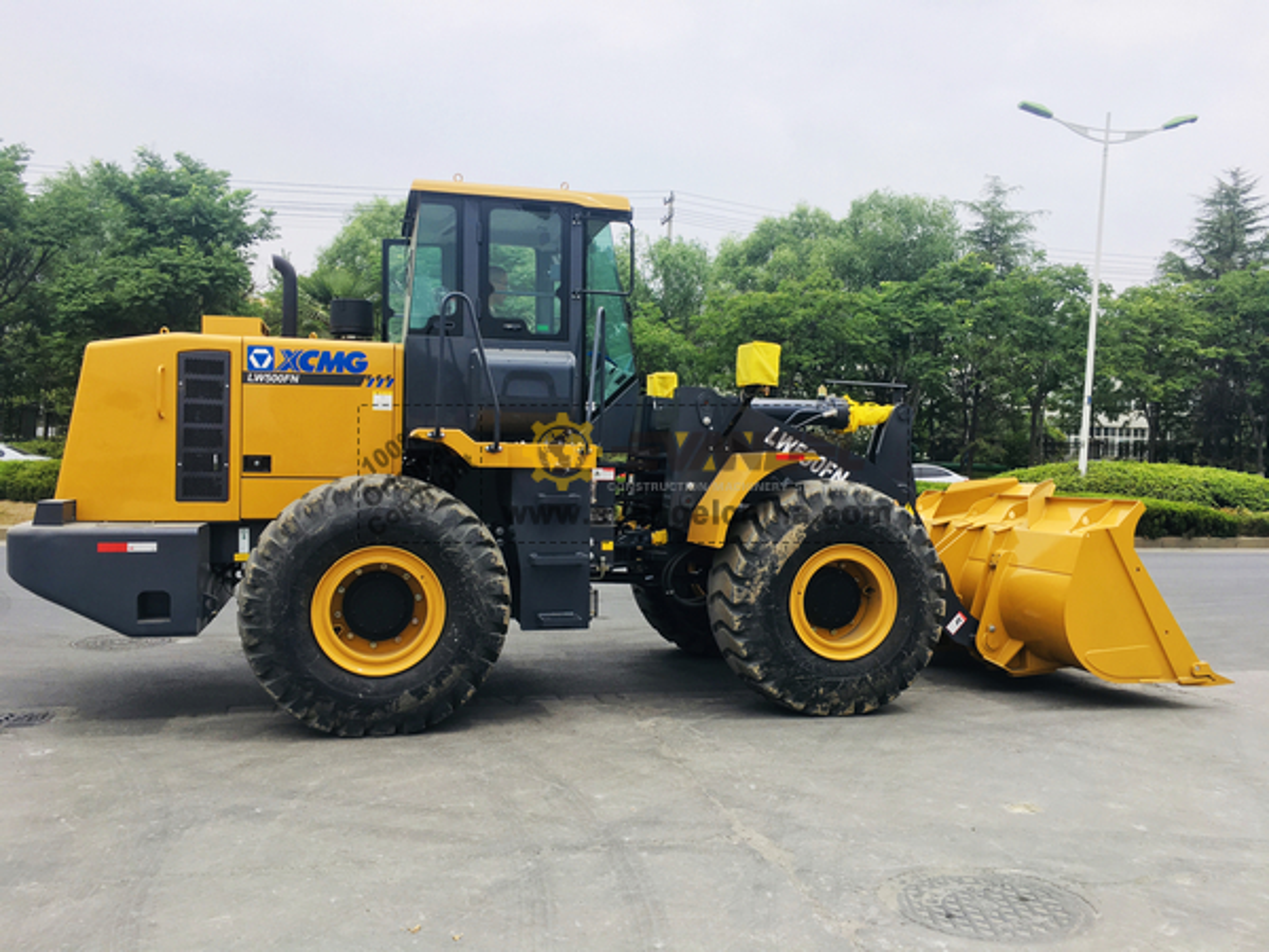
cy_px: 476
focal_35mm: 29
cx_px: 634
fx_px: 1063
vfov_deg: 48.2
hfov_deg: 61.7
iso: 25
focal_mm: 4.15
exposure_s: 1/601
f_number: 2.2
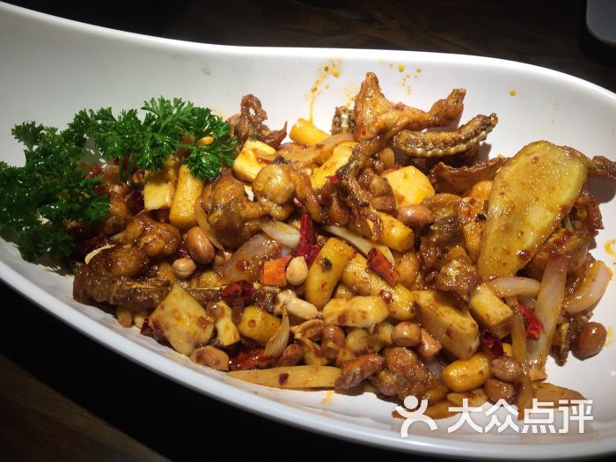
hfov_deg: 61.7
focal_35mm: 29
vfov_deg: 48.2
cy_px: 231
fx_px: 516
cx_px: 308
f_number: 2.2
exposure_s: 1/60
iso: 32
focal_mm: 4.15
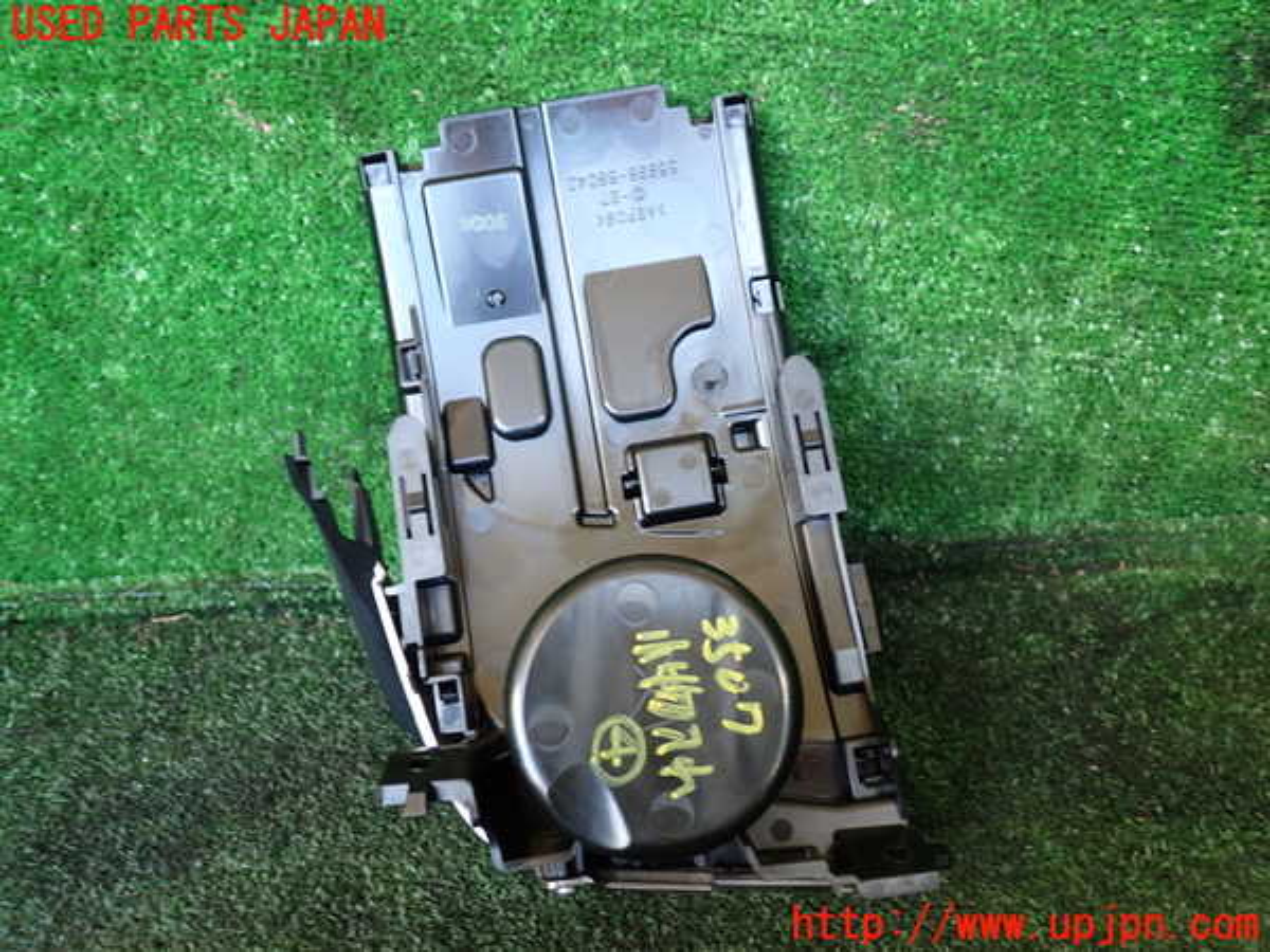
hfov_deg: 60.0
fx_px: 1101
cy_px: 476
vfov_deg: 46.8
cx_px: 635
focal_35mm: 30
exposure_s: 1/40
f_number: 2.3
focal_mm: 5.4
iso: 200
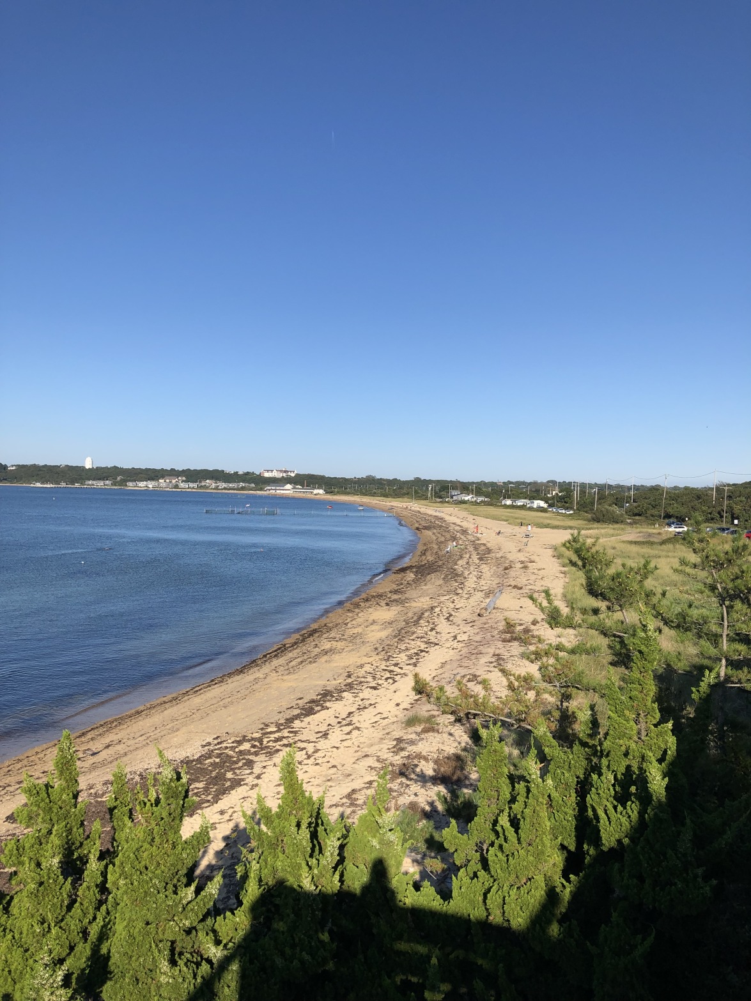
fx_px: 810
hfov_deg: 49.7
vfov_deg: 63.4
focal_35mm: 28
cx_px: 376
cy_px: 500
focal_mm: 3.99
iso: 25
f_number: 1.8
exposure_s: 1/2558
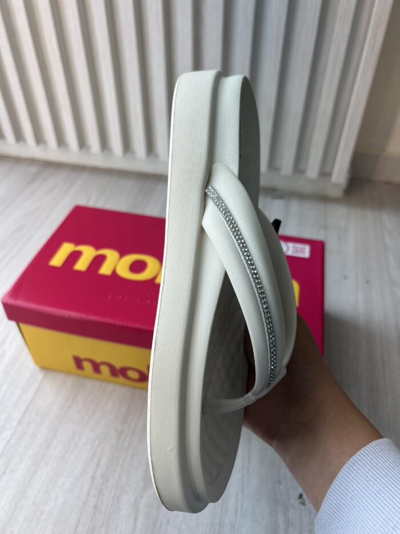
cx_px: 200
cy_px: 267
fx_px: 400
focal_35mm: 26
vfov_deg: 67.3
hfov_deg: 53.1
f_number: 1.5
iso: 40
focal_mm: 5.7
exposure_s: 1/287
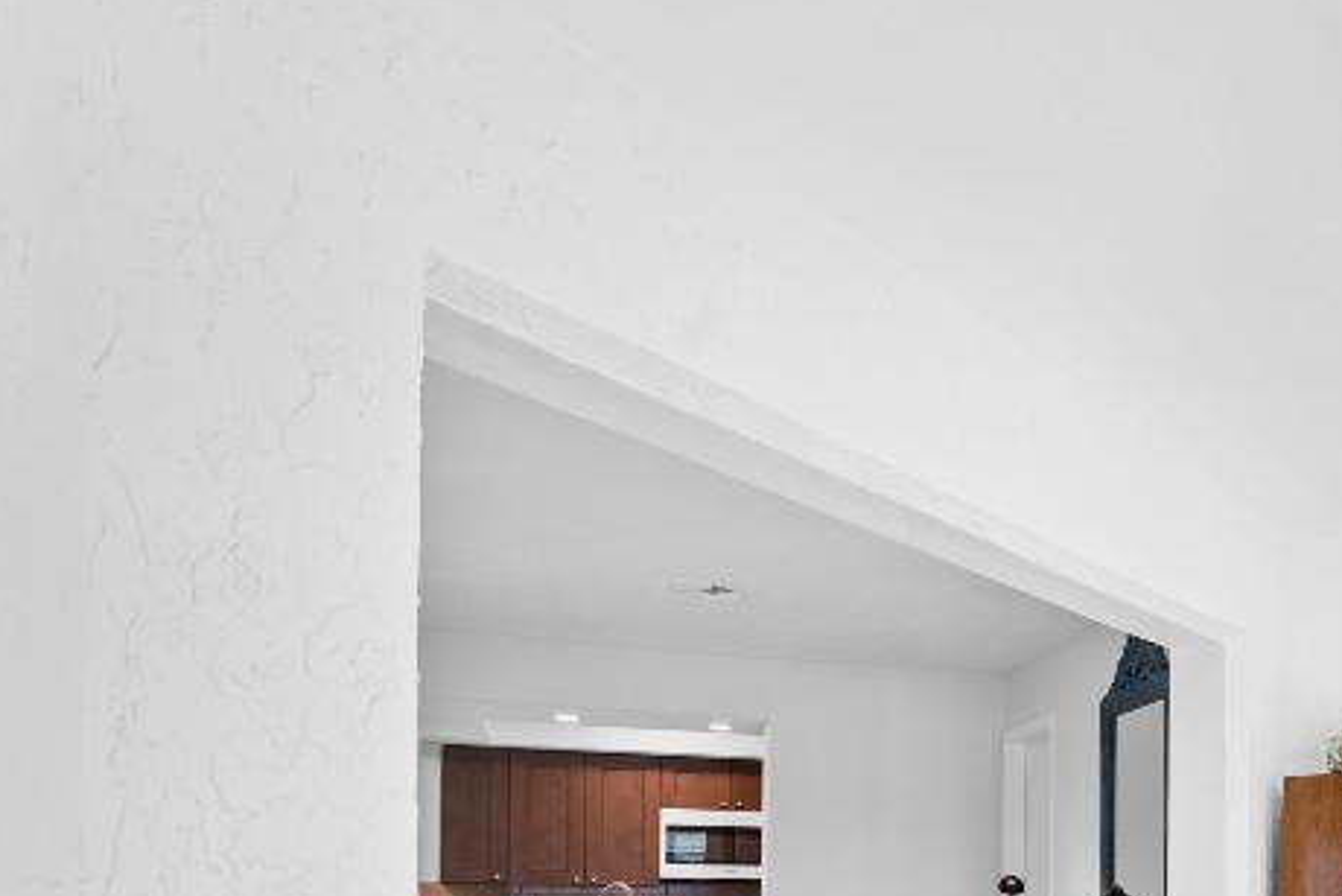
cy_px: 916
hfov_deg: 39.5
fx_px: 1491
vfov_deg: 30.8
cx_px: 1478
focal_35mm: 40
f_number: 8
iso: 100
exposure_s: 1/100
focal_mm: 16
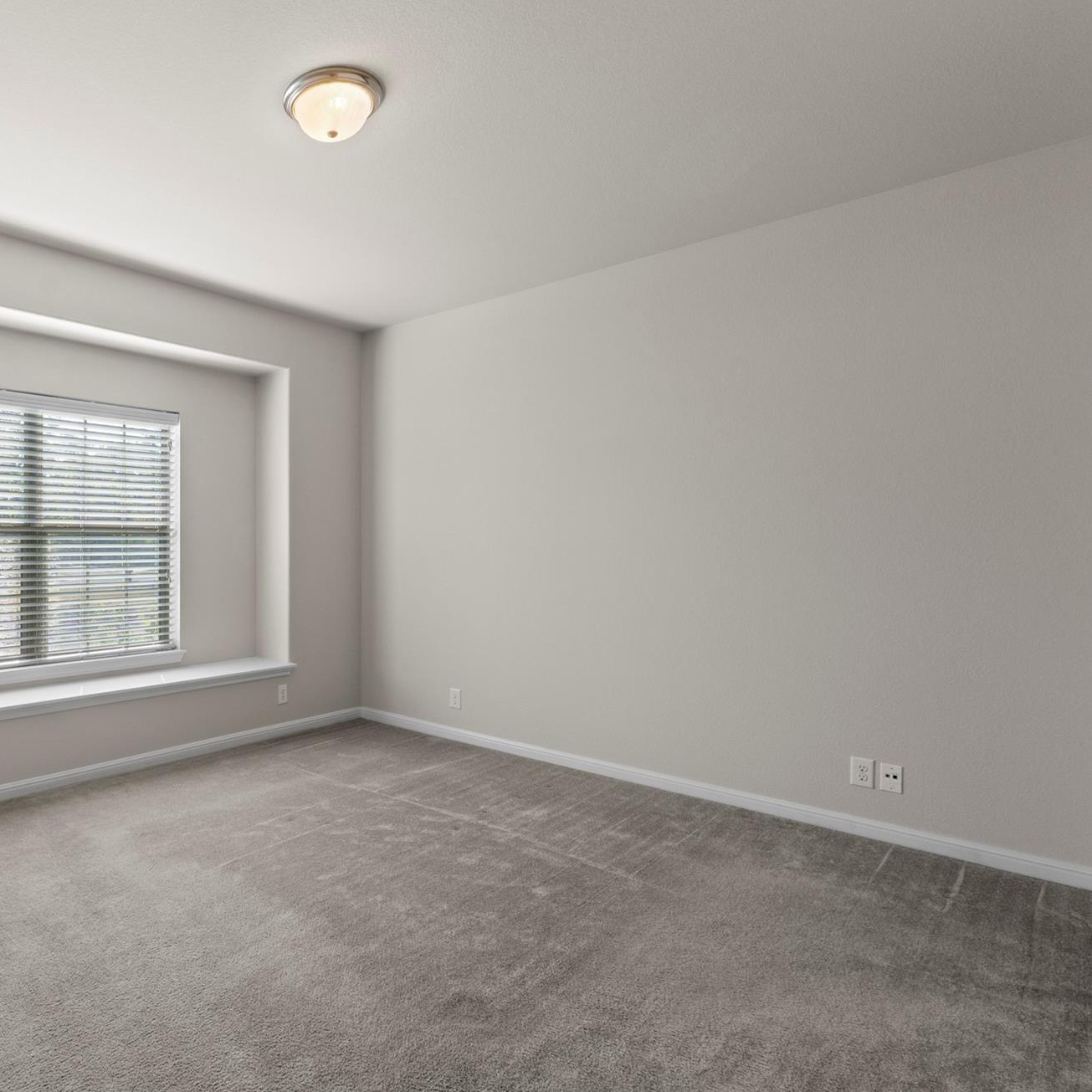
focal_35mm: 20
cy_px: 559
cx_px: 247
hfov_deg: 68.9
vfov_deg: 74.8
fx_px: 714
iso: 250
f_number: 11
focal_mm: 10
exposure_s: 1/2.5
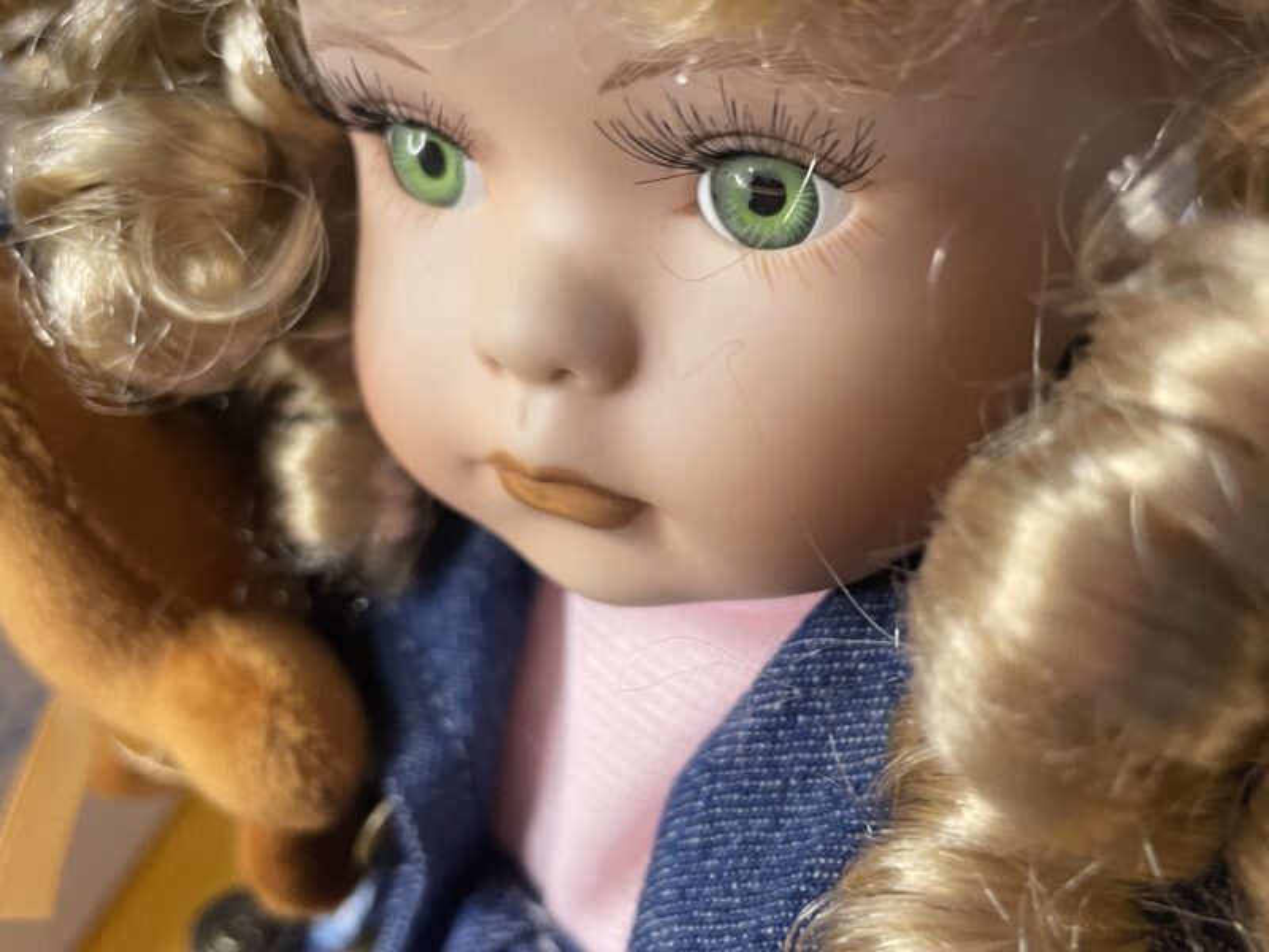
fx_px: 953
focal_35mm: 26
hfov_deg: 67.3
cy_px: 476
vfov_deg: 53.1
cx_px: 634
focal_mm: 4.2
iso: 200
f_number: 1.6
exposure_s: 1/60
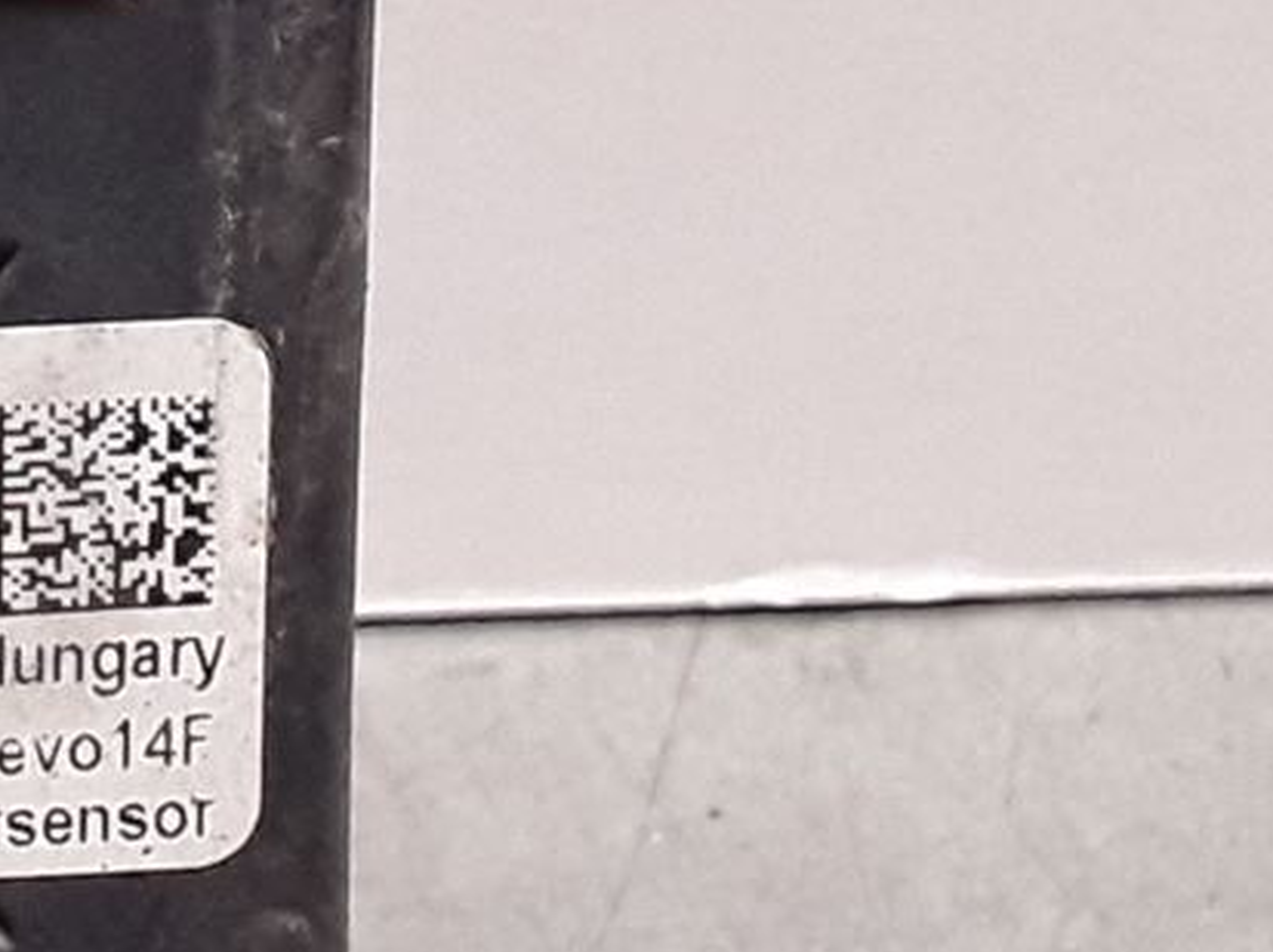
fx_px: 5107
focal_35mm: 139
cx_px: -552
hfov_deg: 13.5
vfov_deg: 10.6
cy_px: 262
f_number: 1.9
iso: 100
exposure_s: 1/100
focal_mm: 2.91
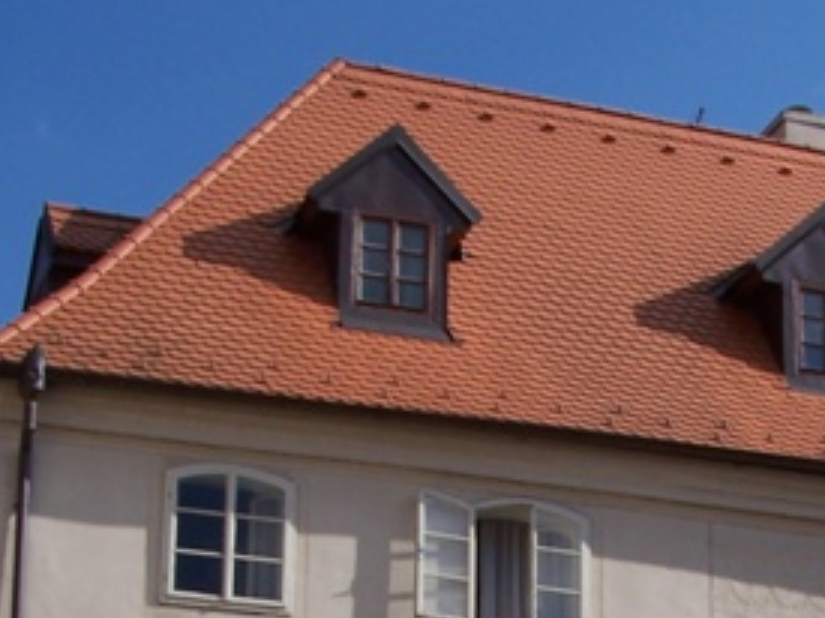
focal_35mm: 104
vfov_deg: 13.7
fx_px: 2478
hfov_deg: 18.8
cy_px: 780
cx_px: 596
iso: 80
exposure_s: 1/640
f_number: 5.6
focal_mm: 6.3
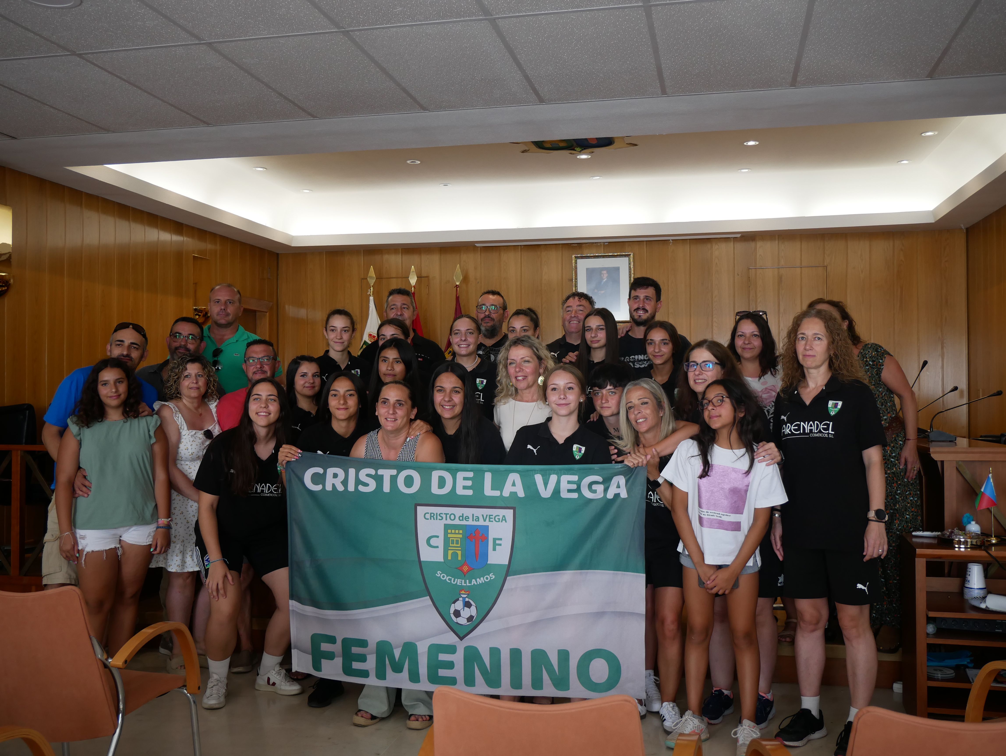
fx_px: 1047
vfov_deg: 39.7
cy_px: 378
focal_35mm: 36
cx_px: 503
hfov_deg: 51.3
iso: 400
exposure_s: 1/60
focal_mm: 18
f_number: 3.9
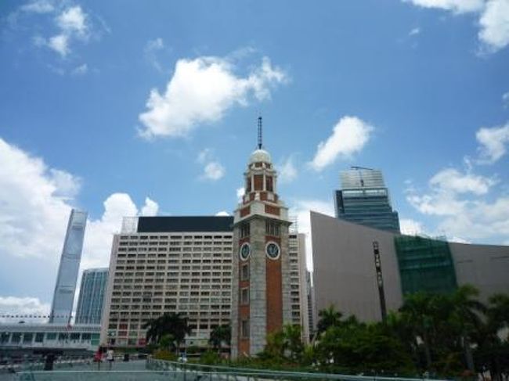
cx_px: 254
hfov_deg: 69.4
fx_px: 367
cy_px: 190
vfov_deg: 54.8
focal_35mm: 25
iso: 100
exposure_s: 1/800
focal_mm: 4.4
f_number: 4.5
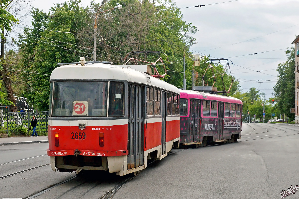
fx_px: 436
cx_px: 150
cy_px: 100
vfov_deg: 25.8
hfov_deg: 37.9
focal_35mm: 52
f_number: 8
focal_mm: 35
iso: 800
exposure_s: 1/320
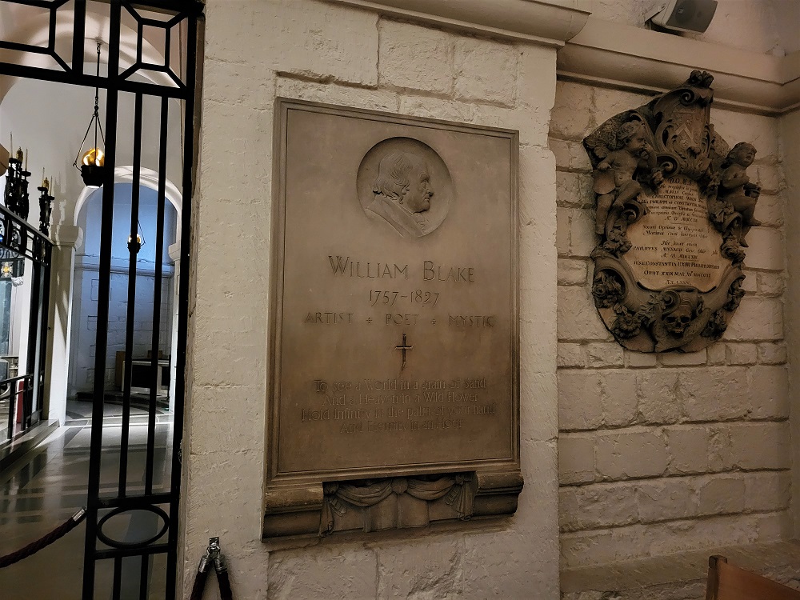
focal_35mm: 26
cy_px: 300
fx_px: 601
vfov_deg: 53.1
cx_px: 400
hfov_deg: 67.3
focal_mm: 5.4
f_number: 1.8
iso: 1000
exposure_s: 1/25
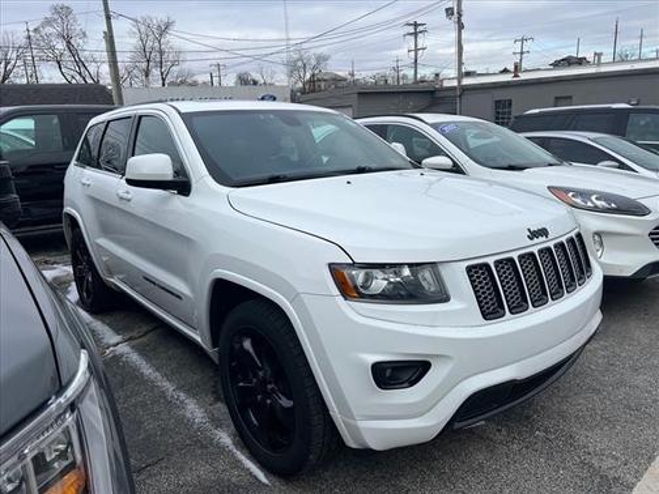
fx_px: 495
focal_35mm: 26
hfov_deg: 67.3
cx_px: 330
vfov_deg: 53.1
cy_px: 247
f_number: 1.5
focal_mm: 5.7
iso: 50
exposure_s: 1/2404
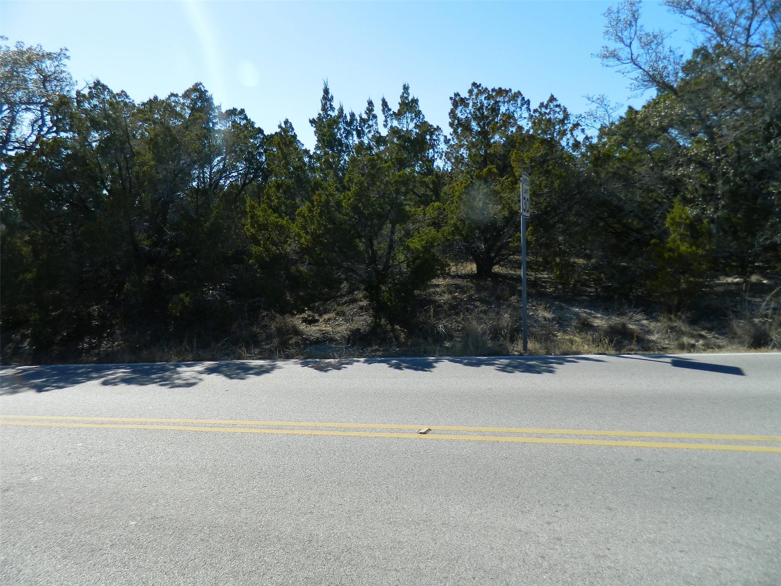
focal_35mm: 25
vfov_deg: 54.9
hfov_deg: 69.4
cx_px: 390
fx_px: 564
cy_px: 293
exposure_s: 1/800
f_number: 3.1
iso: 80
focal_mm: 4.5
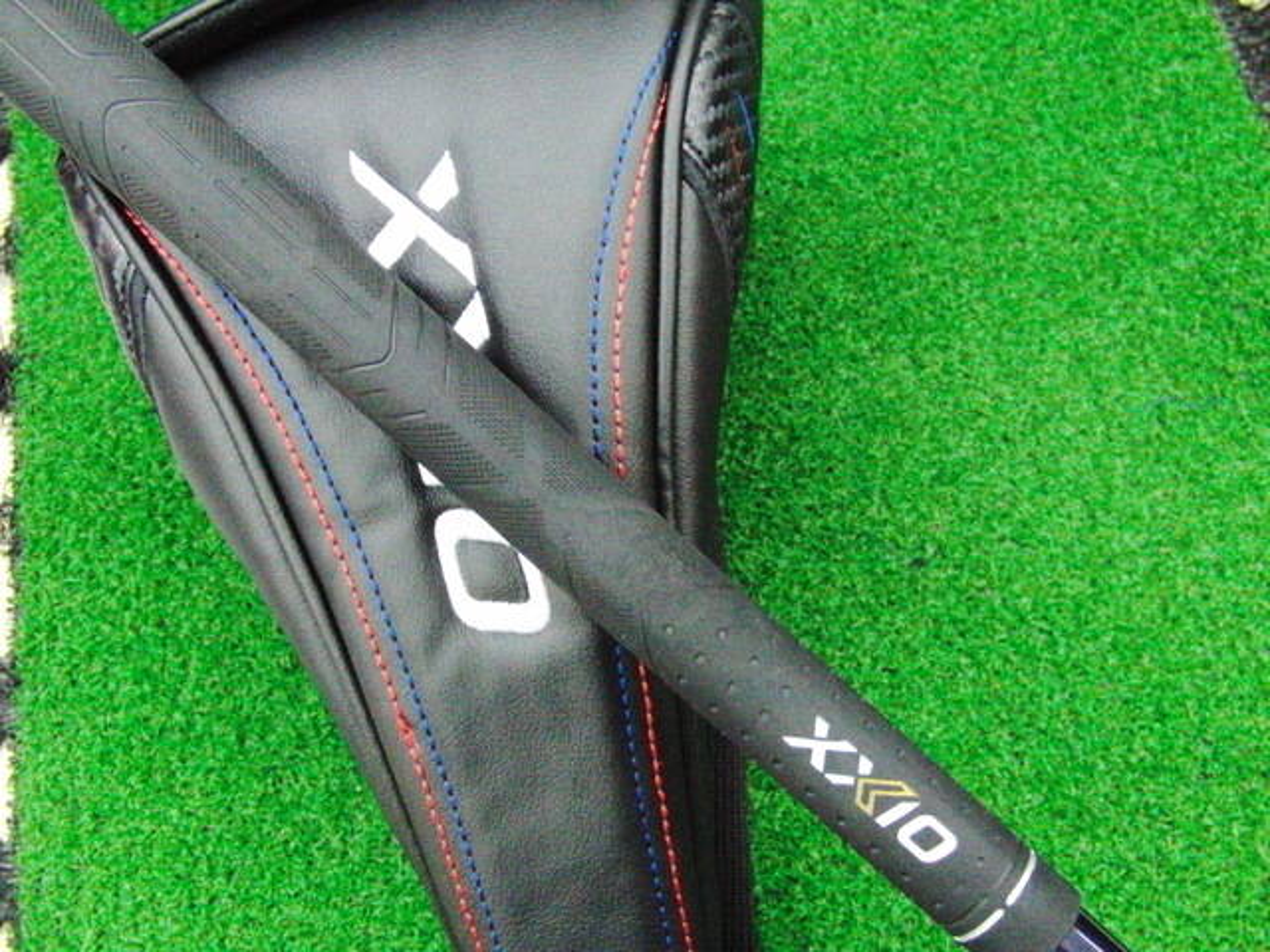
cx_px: 635
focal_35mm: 37
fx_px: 1357
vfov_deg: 38.7
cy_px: 476
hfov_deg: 50.1
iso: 3200
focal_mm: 6.42
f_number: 3.6
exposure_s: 1/160
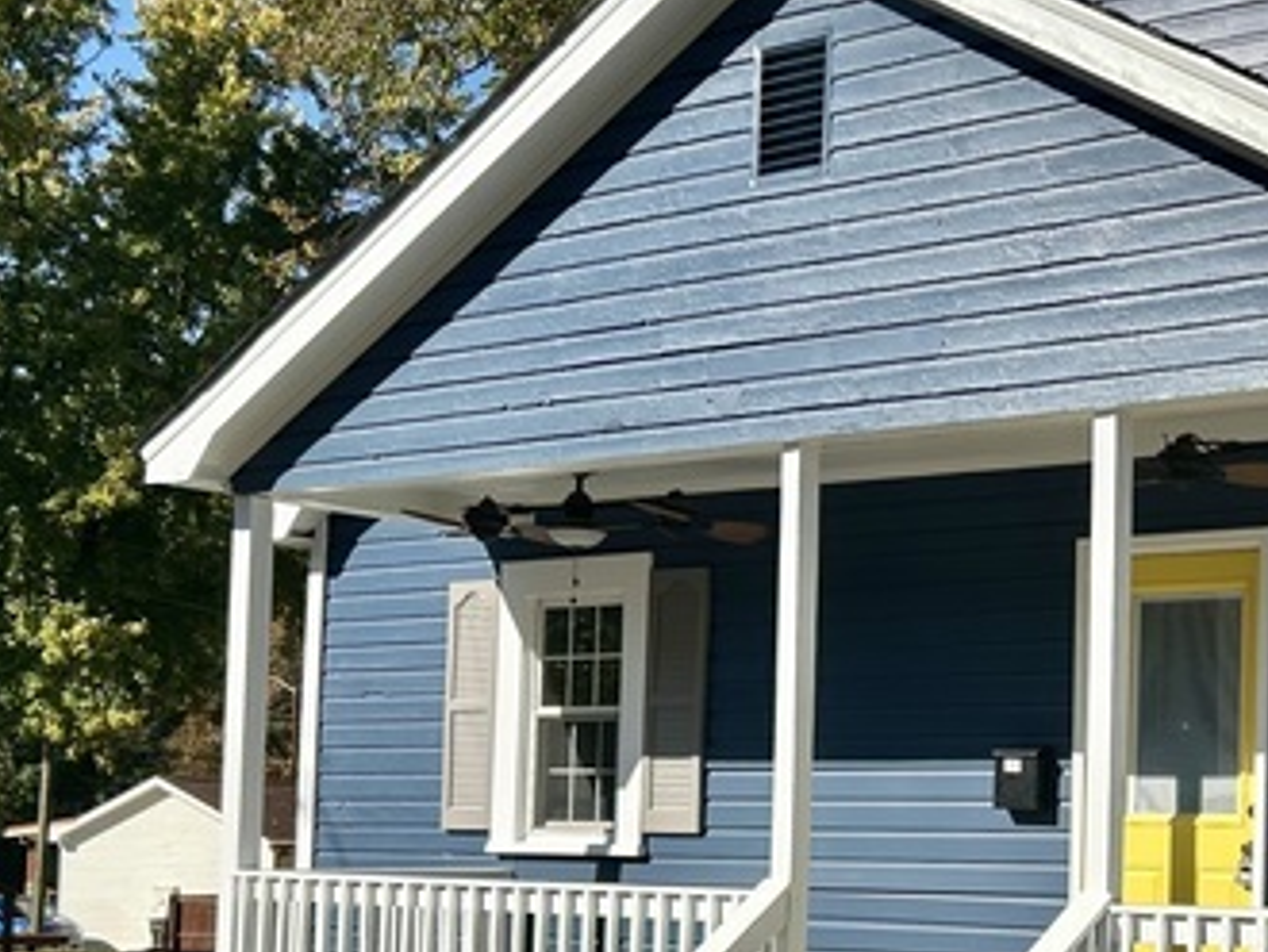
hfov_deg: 28.7
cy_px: 729
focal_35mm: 63
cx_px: 1287
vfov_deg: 23.1
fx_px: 2309
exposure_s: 1/5587
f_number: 1.5
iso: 50
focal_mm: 5.7
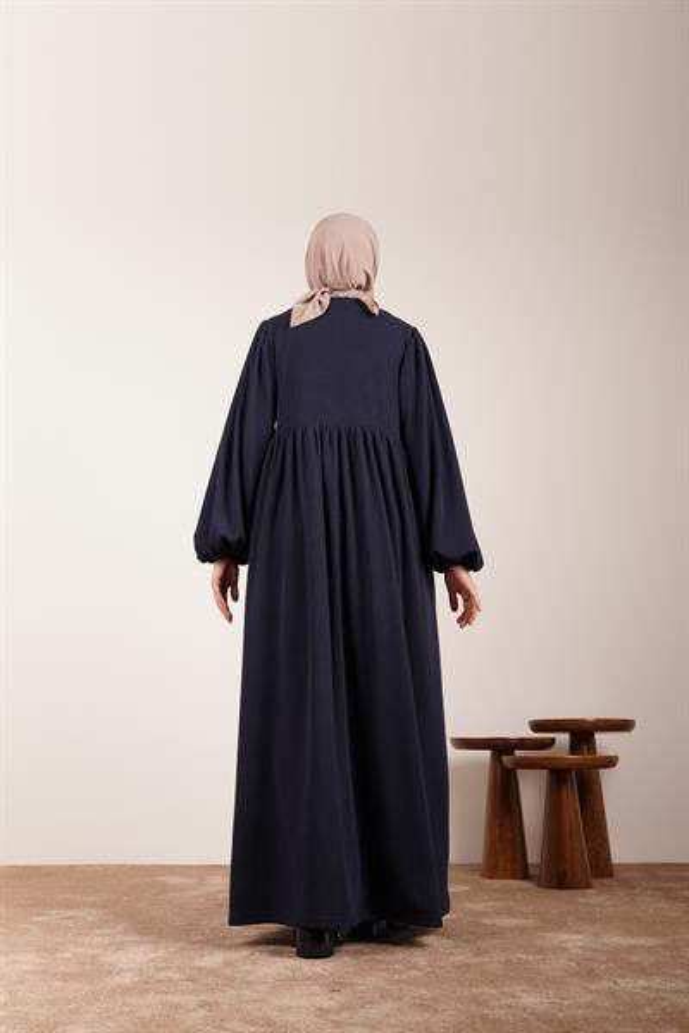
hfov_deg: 35.6
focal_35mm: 37
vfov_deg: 51.4
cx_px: 344
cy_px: 516
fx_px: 1074
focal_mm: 37.4
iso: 640
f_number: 11
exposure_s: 1/640
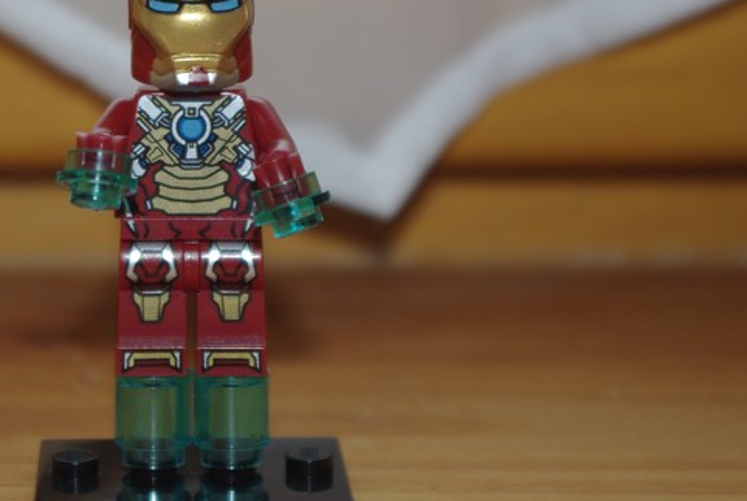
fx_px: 2826
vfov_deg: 10.1
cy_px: 278
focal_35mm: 136
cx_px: 180
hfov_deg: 15.0
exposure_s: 1/60
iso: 200
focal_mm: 55
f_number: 5.6
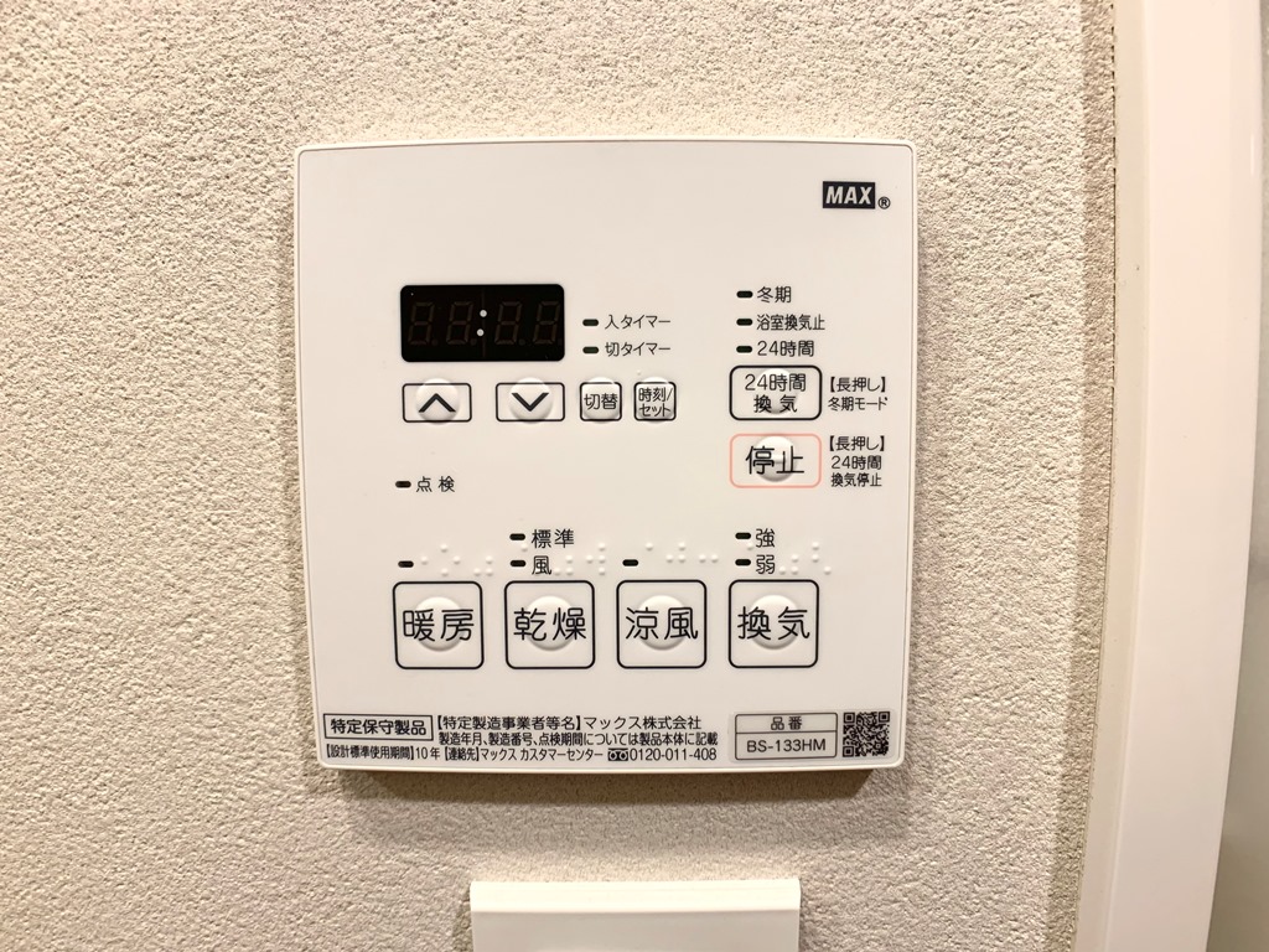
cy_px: 476
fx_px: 953
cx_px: 634
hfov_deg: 67.3
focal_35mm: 26
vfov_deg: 53.1
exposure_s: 1/50
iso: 64
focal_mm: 4.25
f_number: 1.8
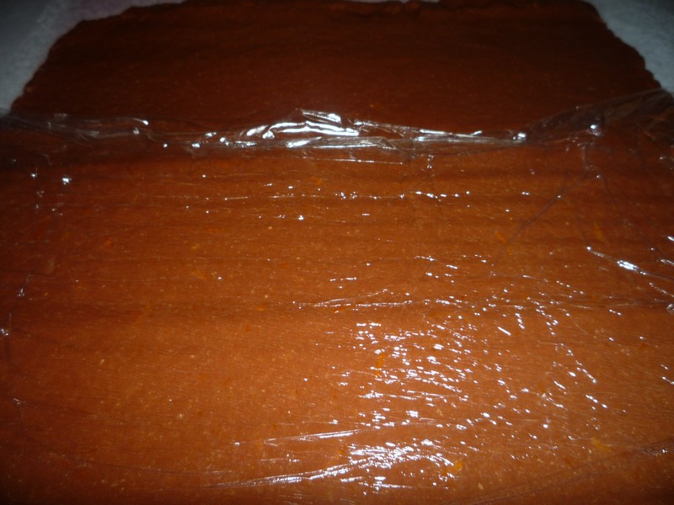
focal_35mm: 30
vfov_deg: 46.8
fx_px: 584
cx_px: 337
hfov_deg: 60.0
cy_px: 252
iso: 100
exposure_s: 1/30
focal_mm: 5.2
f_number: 4
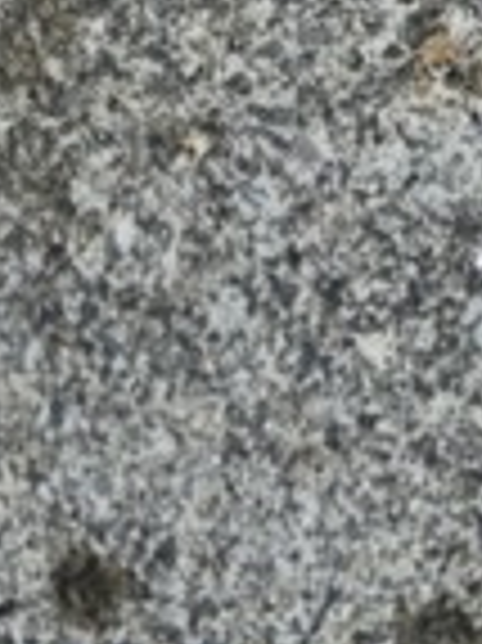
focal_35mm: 137
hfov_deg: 10.8
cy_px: 1410
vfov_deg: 12.2
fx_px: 2547
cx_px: 54
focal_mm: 6.3
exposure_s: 1/1465
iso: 80
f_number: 1.7
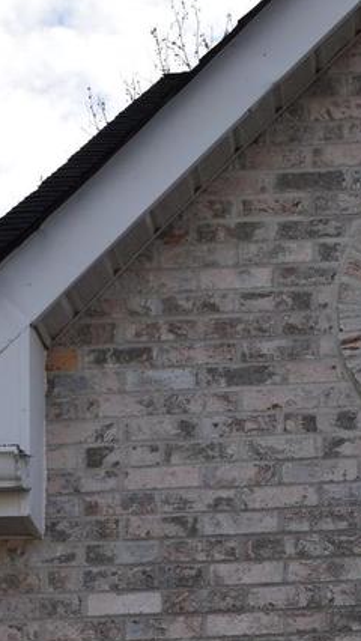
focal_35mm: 136
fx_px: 2312
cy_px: 781
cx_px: 501
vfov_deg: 15.2
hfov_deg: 8.8
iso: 200
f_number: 10
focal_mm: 24
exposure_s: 1/400
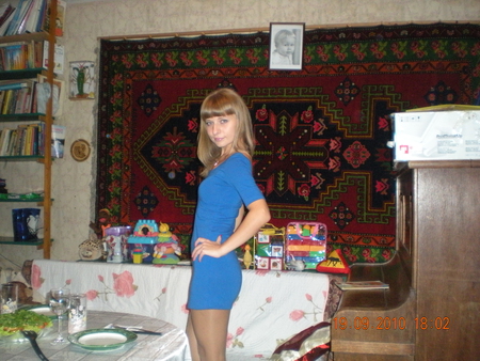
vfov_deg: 37.8
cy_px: 180
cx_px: 240
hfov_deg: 49.0
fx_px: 527
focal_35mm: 38
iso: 441
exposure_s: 1/60
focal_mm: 6.3
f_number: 3.1
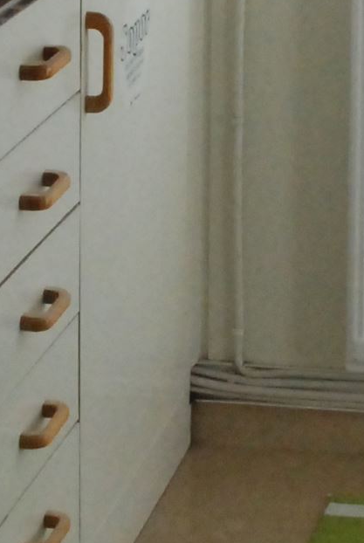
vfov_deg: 12.2
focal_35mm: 168
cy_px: 212
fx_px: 2538
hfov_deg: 8.2
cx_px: 206
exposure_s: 1/320
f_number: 9
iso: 1600
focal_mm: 18
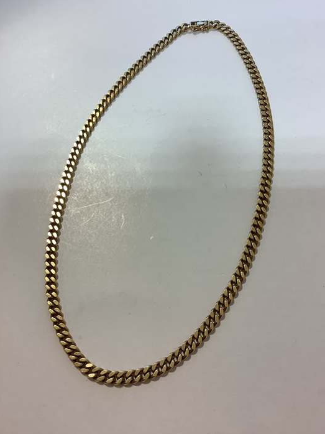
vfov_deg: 56.8
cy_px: 213
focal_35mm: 32
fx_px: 401
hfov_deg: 44.1
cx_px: 166
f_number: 2.4
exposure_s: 1/50
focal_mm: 3.3
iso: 50
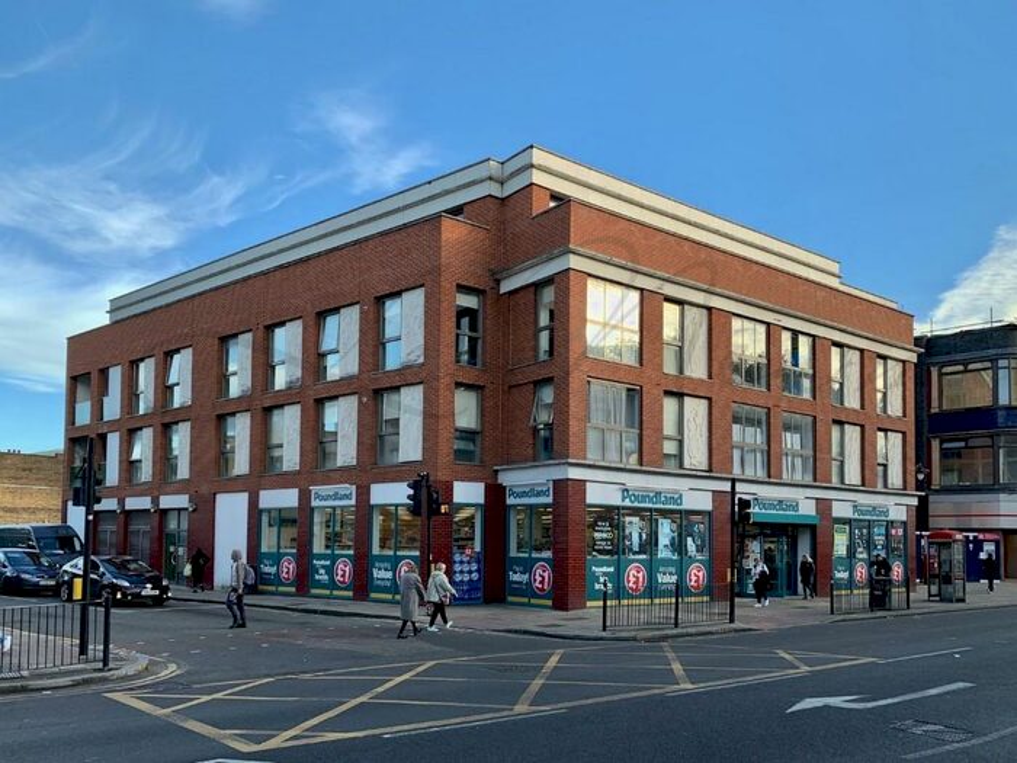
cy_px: 382
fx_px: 764
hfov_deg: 67.3
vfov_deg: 53.1
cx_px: 508
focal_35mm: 26
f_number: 1.8
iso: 25
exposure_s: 1/495
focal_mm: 4.25
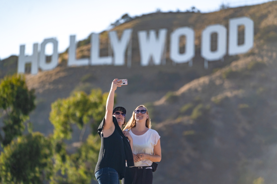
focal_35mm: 159
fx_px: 1223
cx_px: 138
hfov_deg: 12.9
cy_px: 92
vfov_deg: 8.6
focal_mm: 159
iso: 800
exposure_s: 1/125
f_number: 2.8
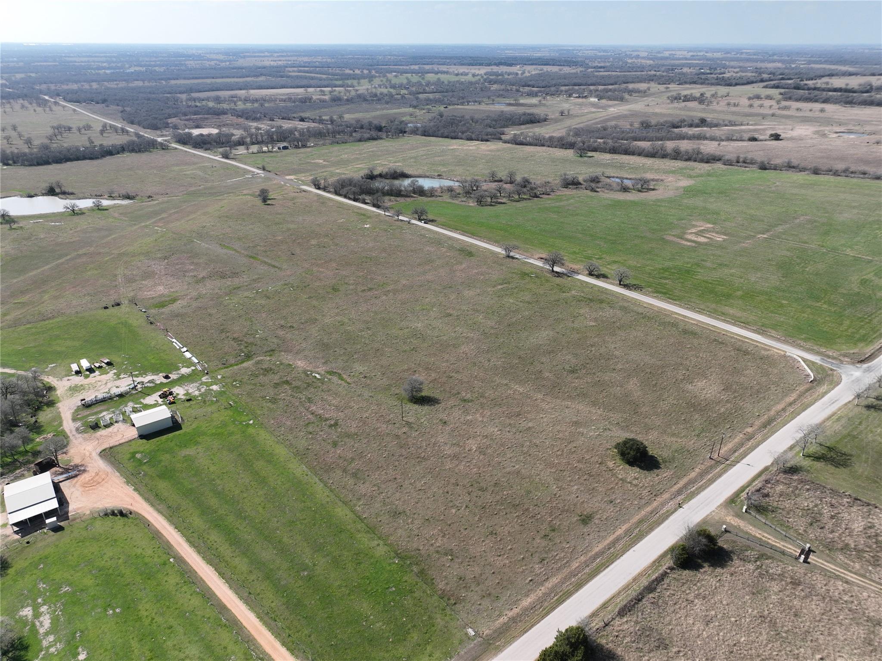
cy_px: 330
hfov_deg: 71.6
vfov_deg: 56.8
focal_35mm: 24
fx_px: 611
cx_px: 441
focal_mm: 12.29
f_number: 2.8
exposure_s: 1/2000
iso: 130
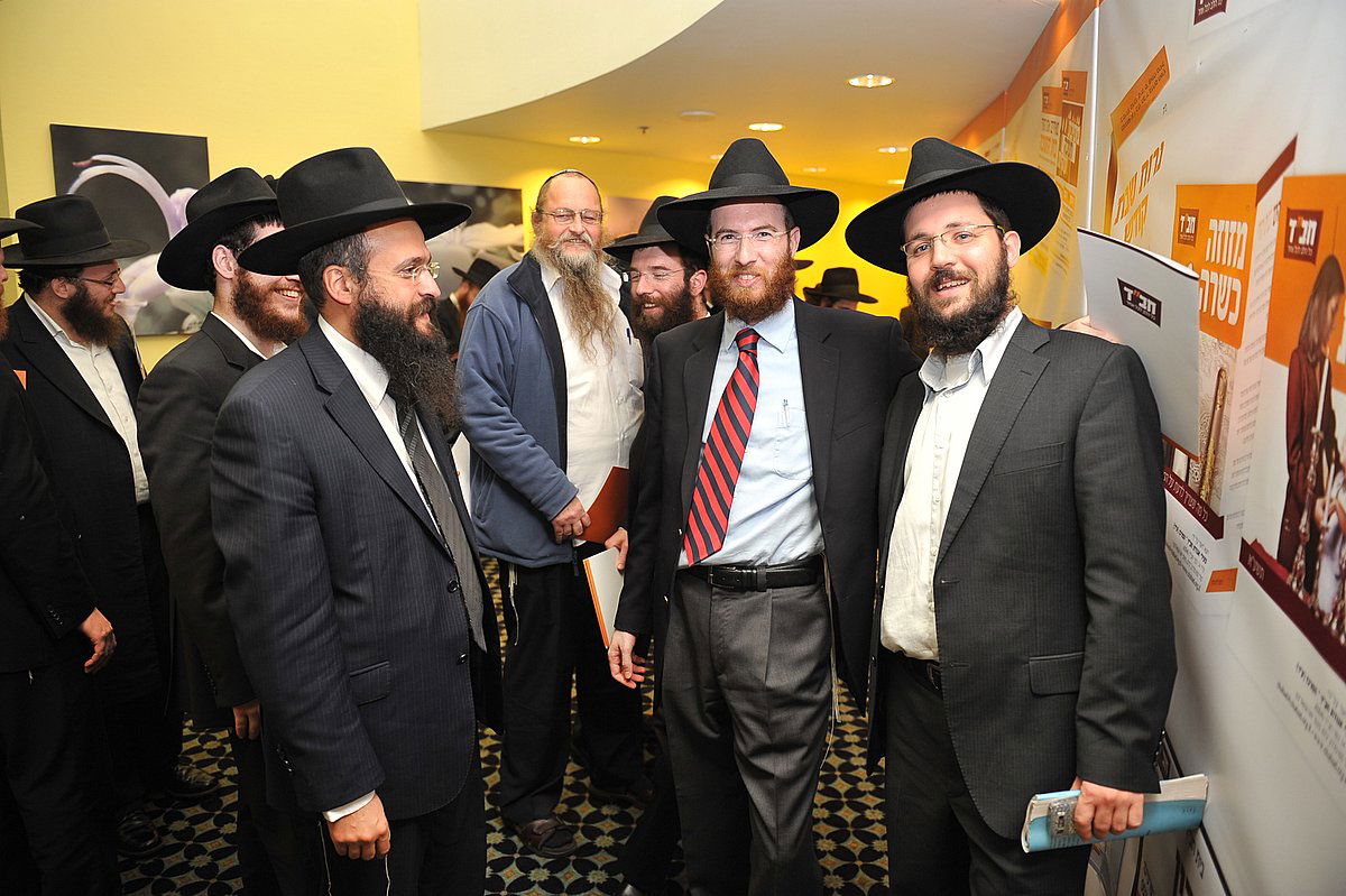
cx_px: 673
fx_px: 897
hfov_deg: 73.8
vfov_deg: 53.1
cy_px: 448
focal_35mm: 24
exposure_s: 1/100
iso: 560
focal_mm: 24
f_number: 2.8
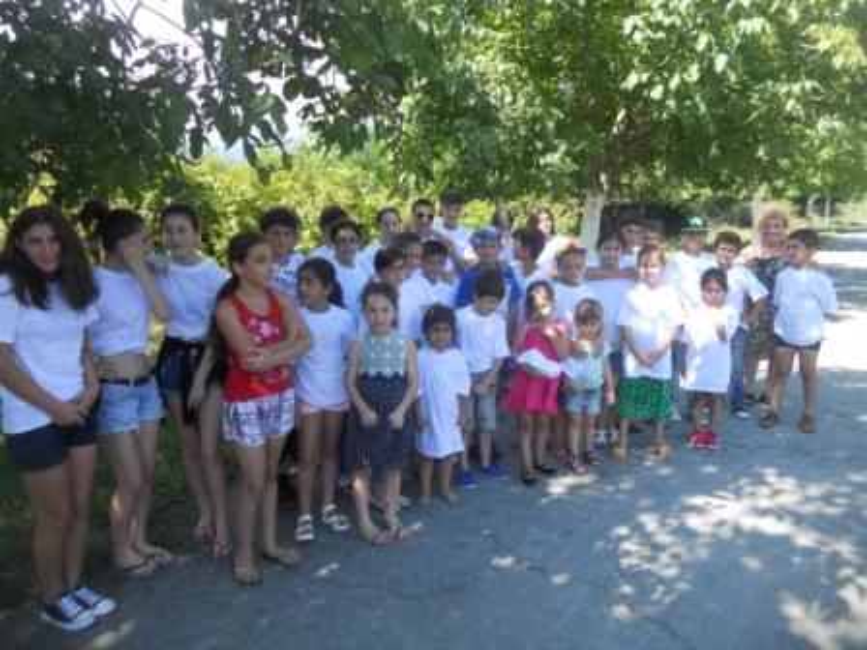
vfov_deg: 51.4
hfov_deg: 65.3
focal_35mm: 27
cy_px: 325
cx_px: 434
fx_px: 676
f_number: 3.2
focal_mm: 4.9
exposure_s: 1/200
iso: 80
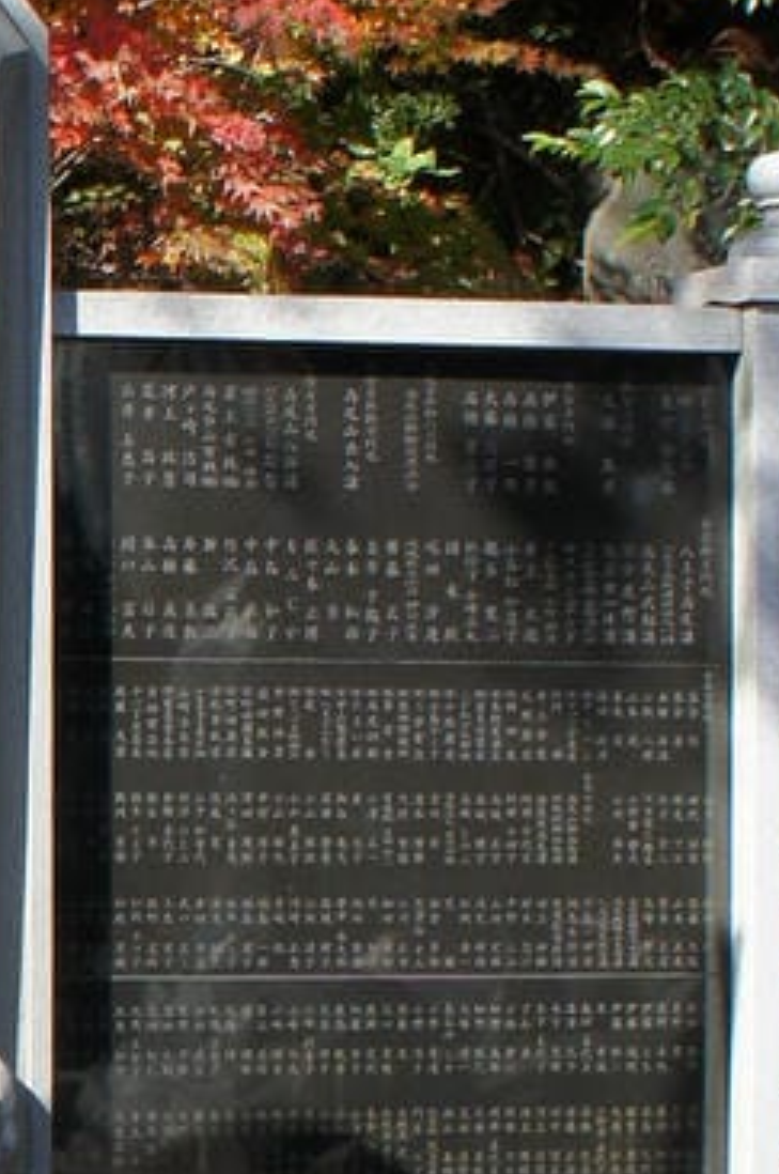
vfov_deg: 14.8
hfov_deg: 9.3
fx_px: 4492
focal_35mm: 138
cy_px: 1015
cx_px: -785
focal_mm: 19
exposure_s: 1/125
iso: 200
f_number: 7.1
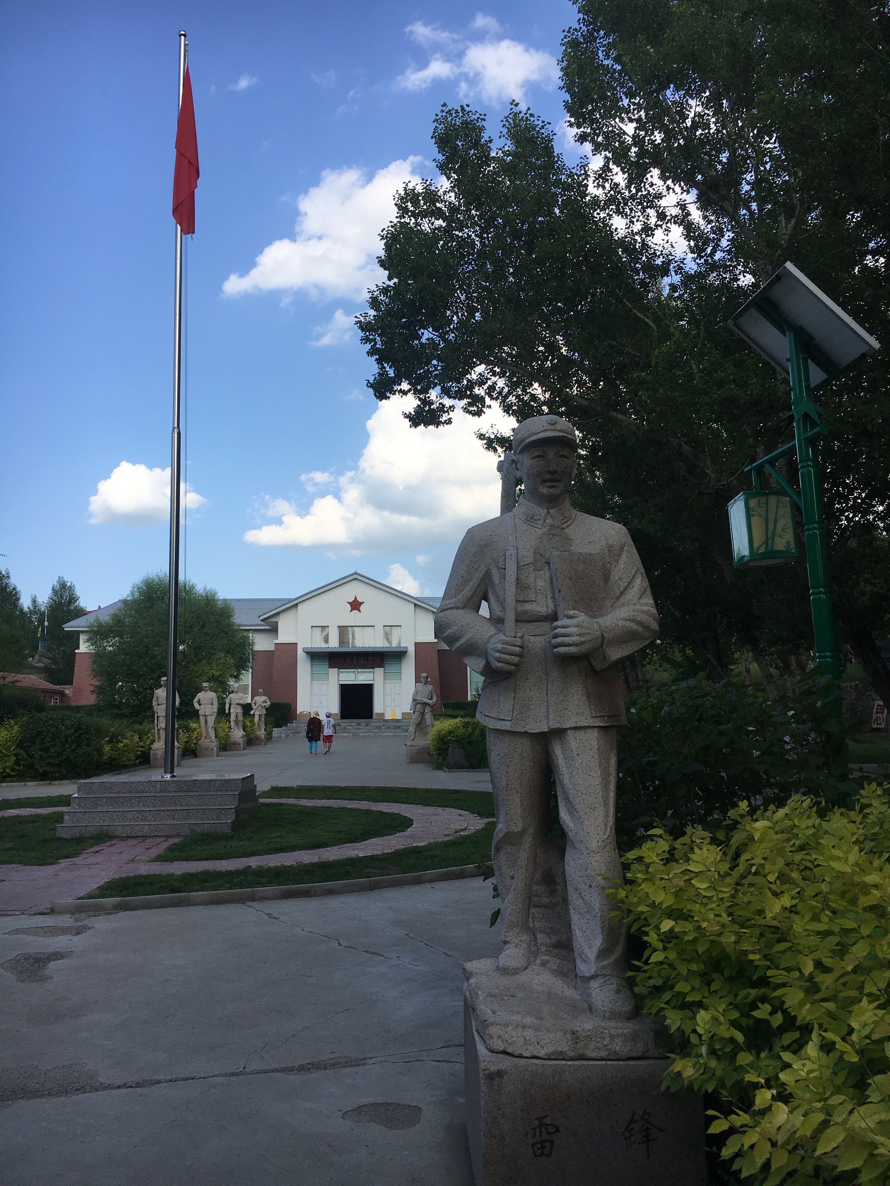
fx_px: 994
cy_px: 593
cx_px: 445
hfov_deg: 48.2
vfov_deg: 61.7
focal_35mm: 29
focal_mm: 4.15
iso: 25
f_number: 2.2
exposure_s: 1/1221
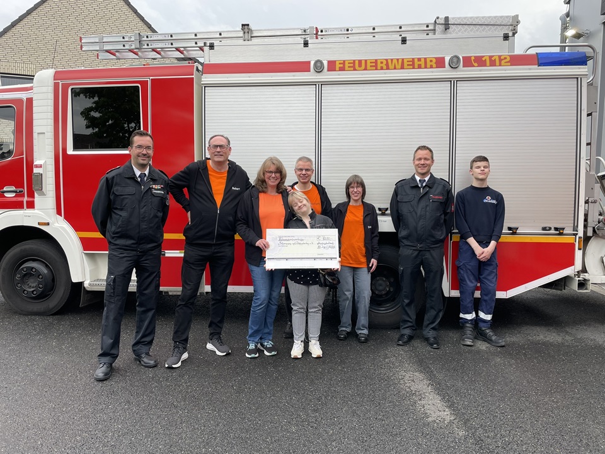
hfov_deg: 67.3
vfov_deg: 53.1
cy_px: 227
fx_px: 454
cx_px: 302
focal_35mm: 26
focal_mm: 4.2
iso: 32
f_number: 1.6
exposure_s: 1/344
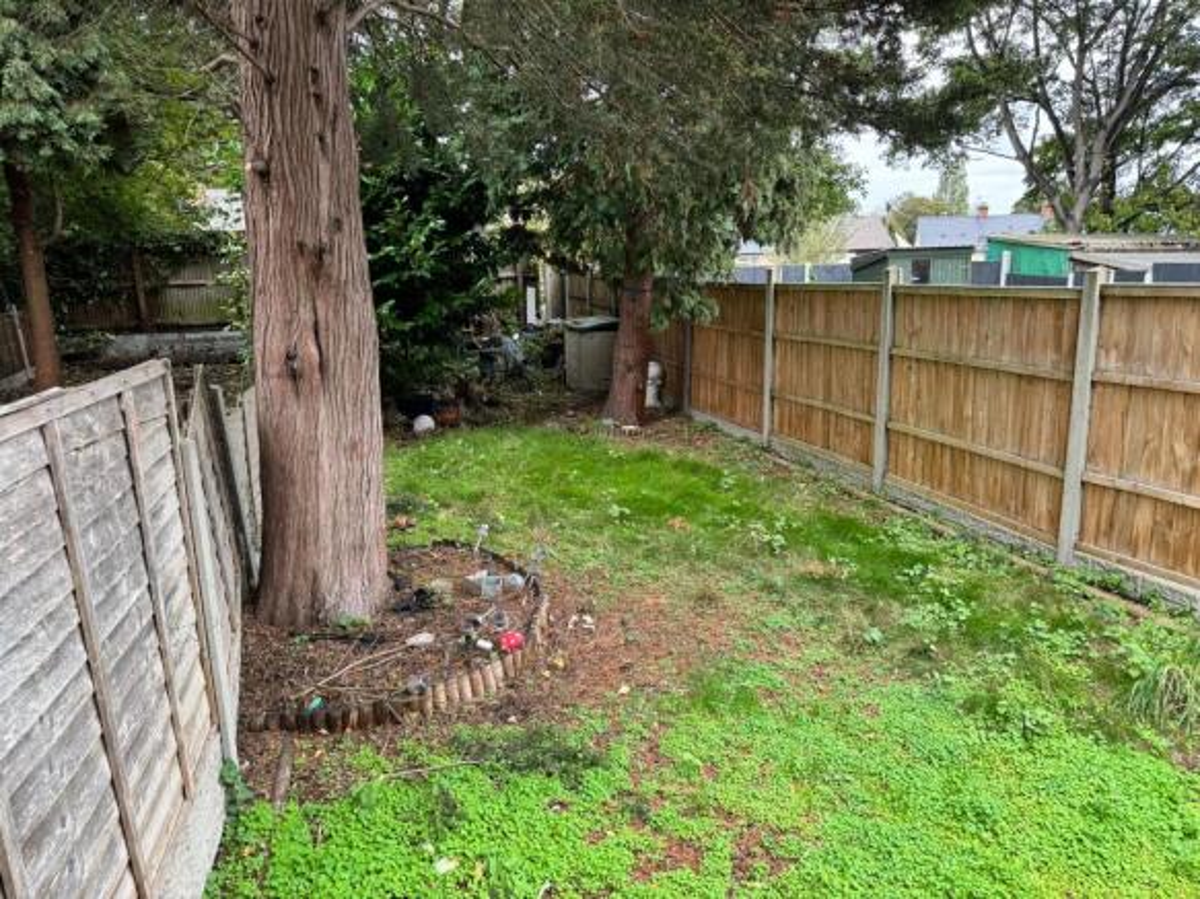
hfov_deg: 71.6
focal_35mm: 24
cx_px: 600
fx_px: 832
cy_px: 450
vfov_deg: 56.8
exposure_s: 1/139
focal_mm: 6.76
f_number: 1.78
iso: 50
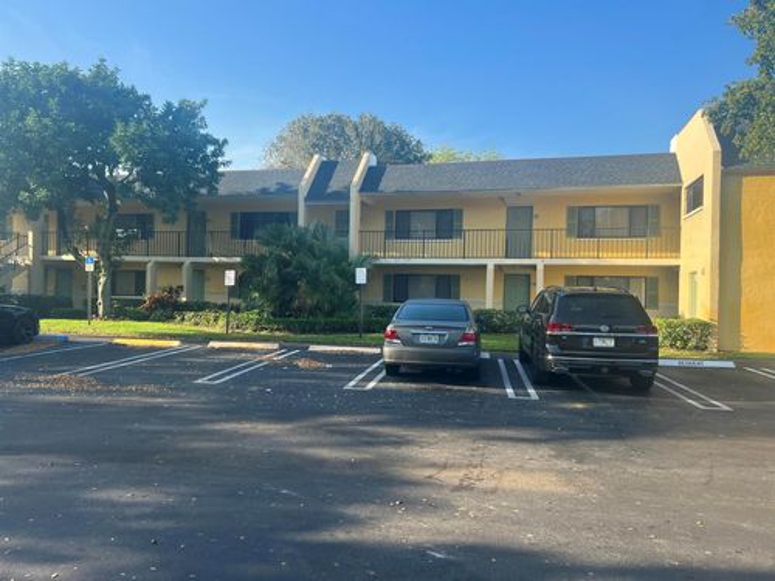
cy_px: 290
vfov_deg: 53.1
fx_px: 582
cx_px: 388
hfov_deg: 67.3
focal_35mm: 26
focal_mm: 5.7
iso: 50
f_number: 1.5
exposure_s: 1/1295
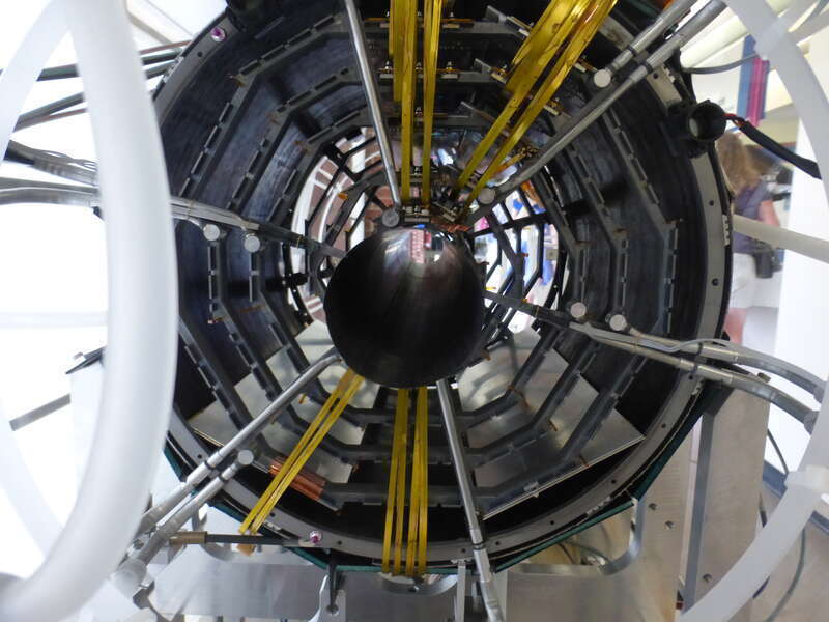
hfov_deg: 69.4
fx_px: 599
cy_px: 311
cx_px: 414
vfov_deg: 54.9
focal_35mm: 25
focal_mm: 4.3
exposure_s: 1/30
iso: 400
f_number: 3.3
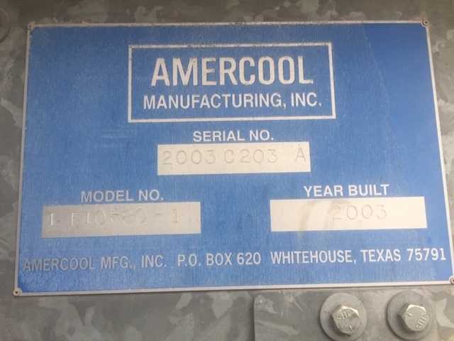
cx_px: 227
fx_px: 380
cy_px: 170
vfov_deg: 48.2
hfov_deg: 61.7
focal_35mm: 29
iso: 32
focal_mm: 4.15
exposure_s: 1/120
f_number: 2.2
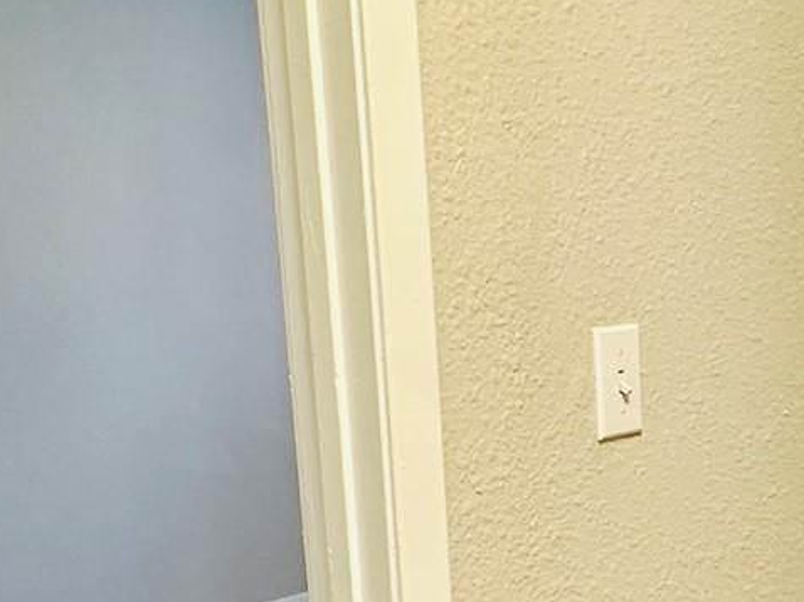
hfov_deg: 30.8
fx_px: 1393
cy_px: 523
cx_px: 715
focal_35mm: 60
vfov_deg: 23.8
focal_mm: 2.22
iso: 320
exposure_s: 1/60
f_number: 2.2
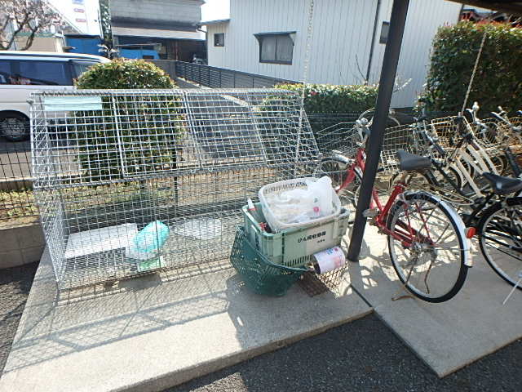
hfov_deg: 79.0
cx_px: 261
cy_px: 196
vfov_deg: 63.4
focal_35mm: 21
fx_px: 317
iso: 125
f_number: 3.5
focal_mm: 3.7
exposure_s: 1/400
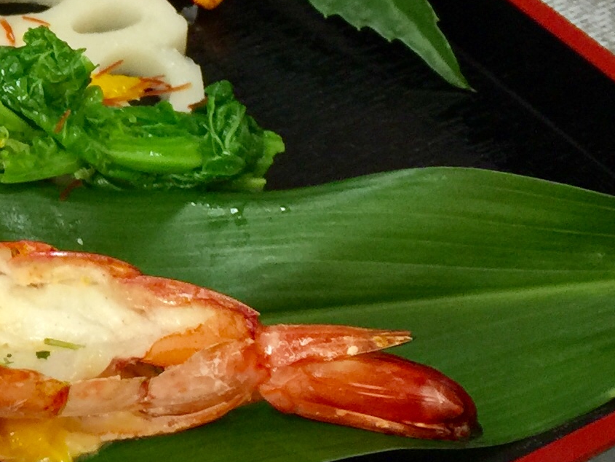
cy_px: -4
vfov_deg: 13.0
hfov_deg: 16.5
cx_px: -213
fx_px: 1990
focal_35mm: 112
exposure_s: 1/33
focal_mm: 4.15
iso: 50
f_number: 2.2
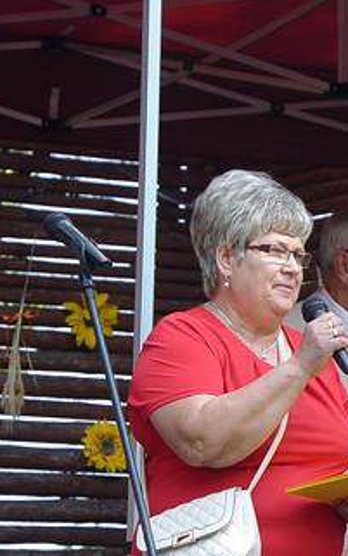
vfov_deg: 7.4
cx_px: 358
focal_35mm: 283
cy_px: 444
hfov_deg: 4.6
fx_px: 4289
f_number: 5.6
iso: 640
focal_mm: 70
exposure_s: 1/500
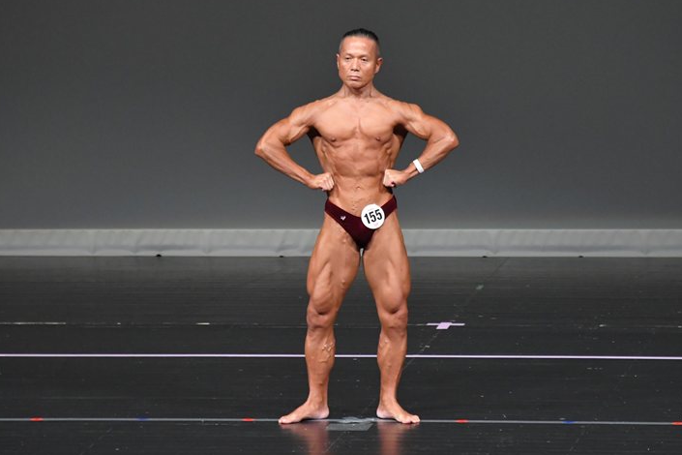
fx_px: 7179
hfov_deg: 5.4
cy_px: 237
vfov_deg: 3.6
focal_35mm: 379
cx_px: 364
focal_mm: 230
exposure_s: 1/400
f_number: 5.6
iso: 4000
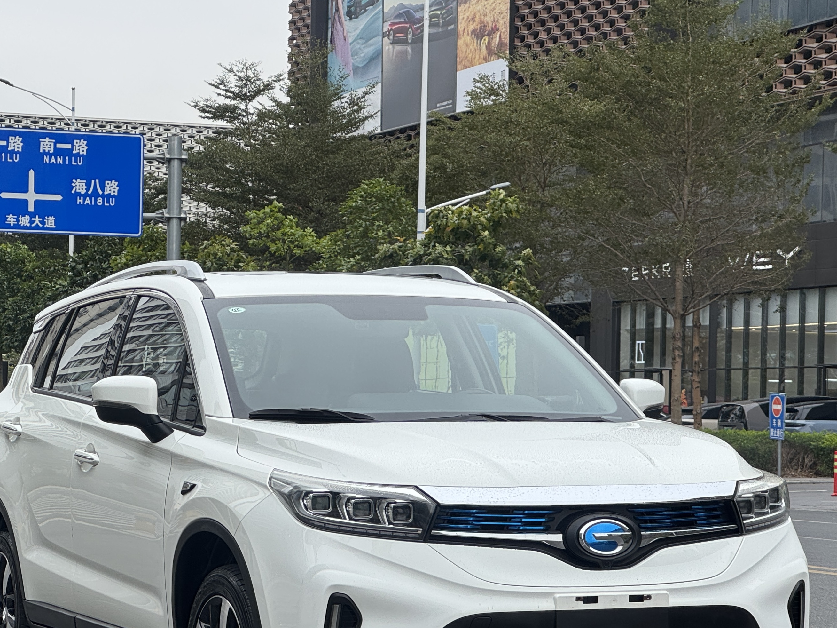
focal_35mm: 115
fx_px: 2780
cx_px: 356
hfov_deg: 17.1
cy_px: 414
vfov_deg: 12.9
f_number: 2.8
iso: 25
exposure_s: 1/178
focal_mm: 9
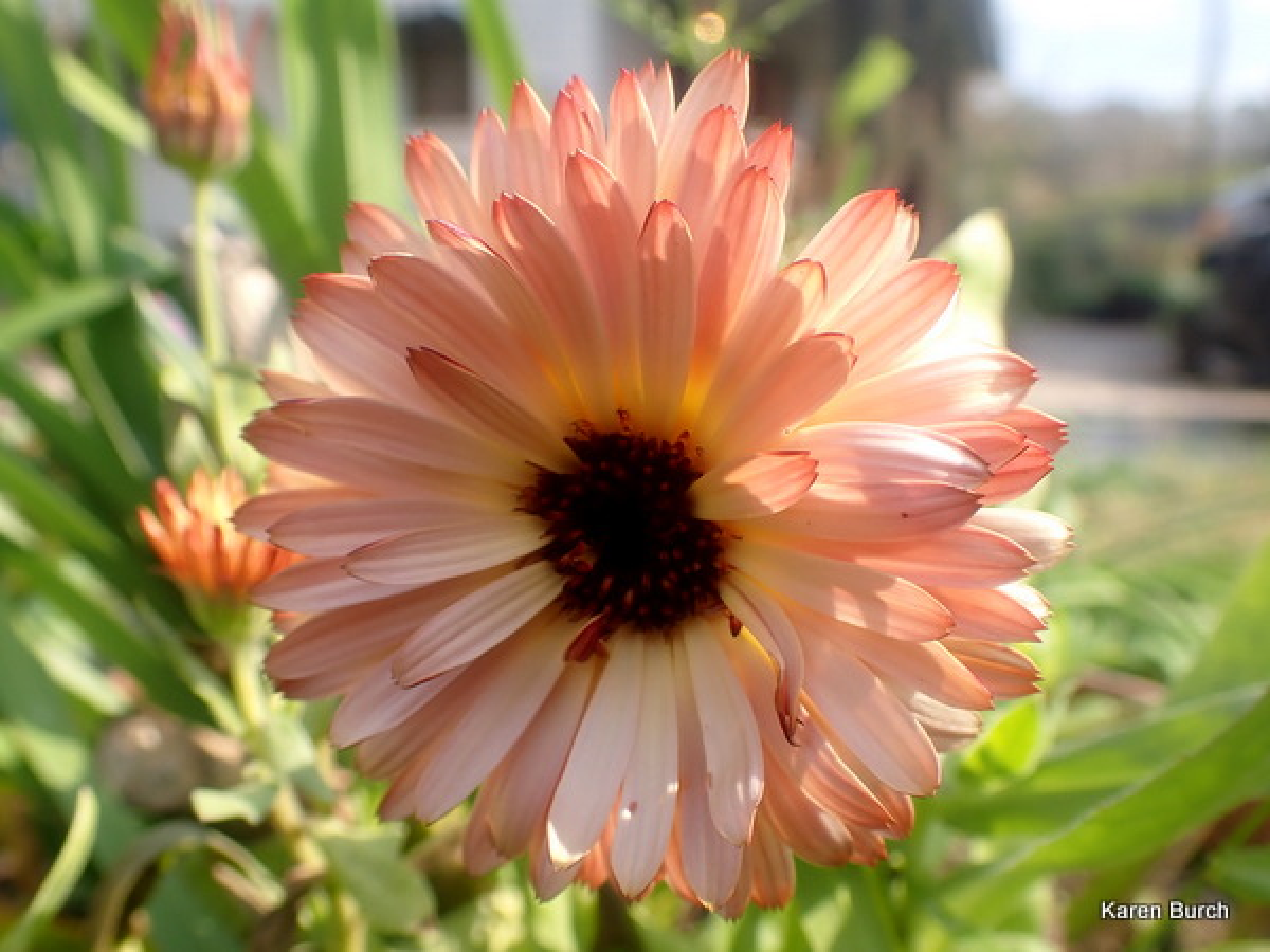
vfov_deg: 46.8
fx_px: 1101
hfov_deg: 60.0
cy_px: 476
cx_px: 635
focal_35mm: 30
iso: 100
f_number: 3.2
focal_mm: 5.4
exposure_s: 1/400
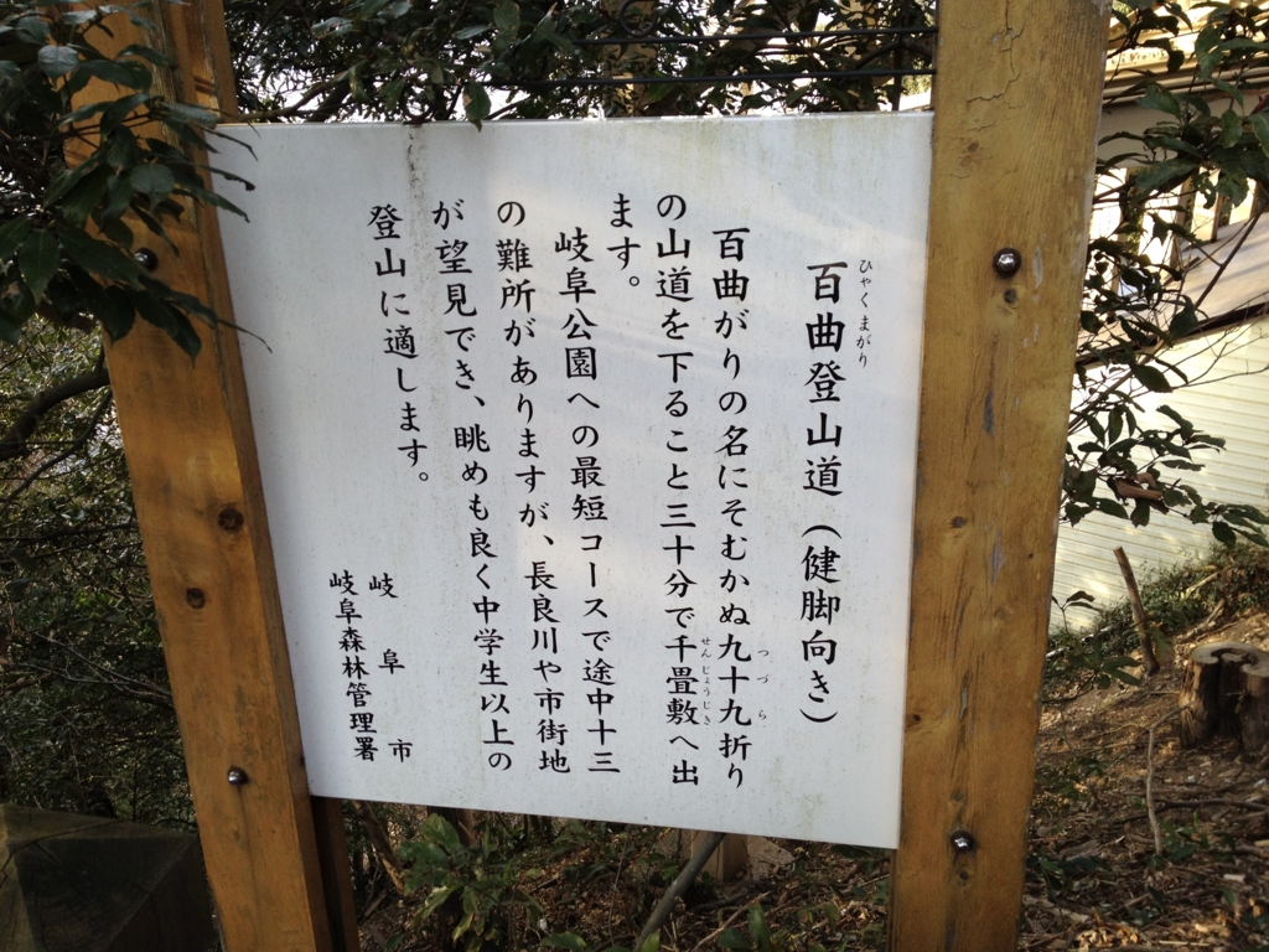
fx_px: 1283
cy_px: 476
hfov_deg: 52.6
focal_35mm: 35
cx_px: 634
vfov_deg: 40.7
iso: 64
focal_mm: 4.28
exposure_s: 1/125
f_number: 2.4
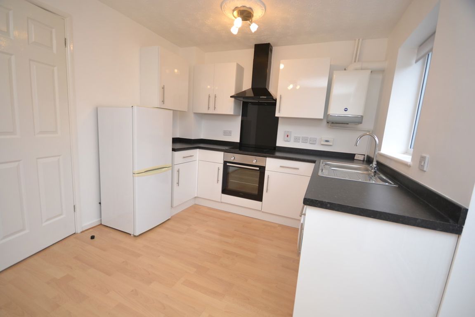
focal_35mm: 15
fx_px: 198
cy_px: 158
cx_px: 238
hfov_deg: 100.4
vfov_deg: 77.4
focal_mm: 10
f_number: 4.5
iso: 400
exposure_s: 1/80
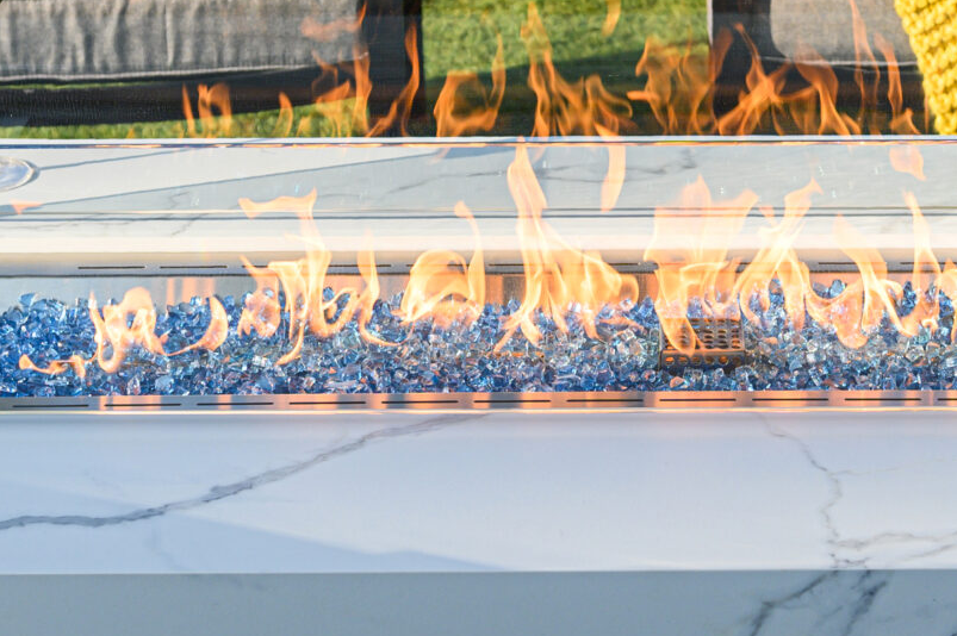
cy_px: 304
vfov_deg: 13.4
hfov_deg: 20.0
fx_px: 2709
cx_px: 599
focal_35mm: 102
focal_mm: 32
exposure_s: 1/500
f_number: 5.6
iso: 100
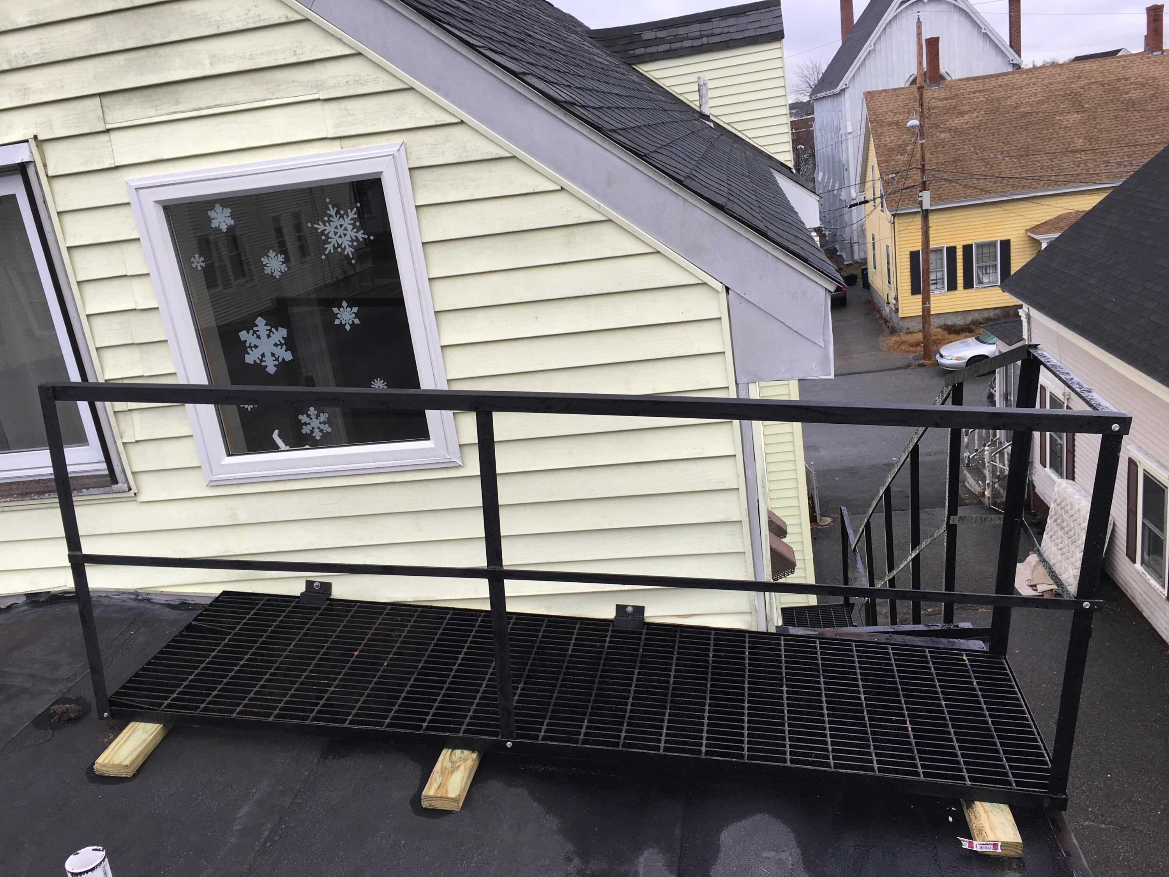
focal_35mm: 29
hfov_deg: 61.7
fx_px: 979
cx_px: 584
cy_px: 438
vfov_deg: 48.2
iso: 25
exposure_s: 1/291
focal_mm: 4.15
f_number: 2.2
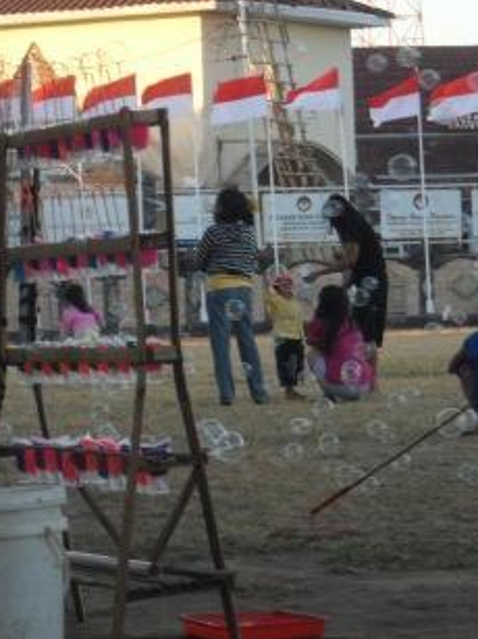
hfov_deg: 7.5
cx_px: 341
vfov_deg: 10.0
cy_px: 246
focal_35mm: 197
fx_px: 3630
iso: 100
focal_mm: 24.5
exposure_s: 1/60
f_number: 5.9
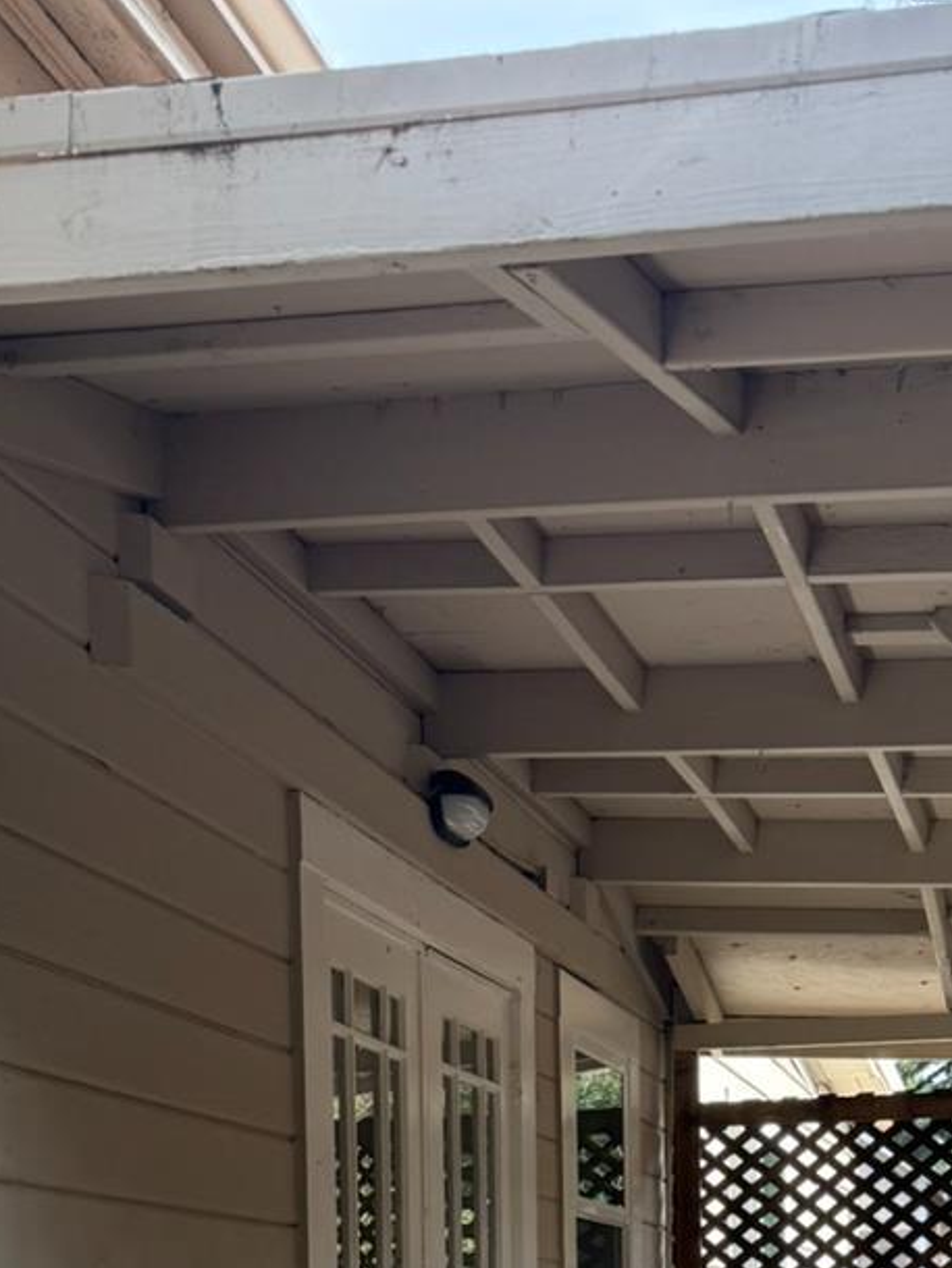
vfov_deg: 28.7
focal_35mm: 59
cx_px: 492
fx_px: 2162
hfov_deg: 24.8
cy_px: 1486
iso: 100
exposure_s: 1/271
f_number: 1.78
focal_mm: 6.76
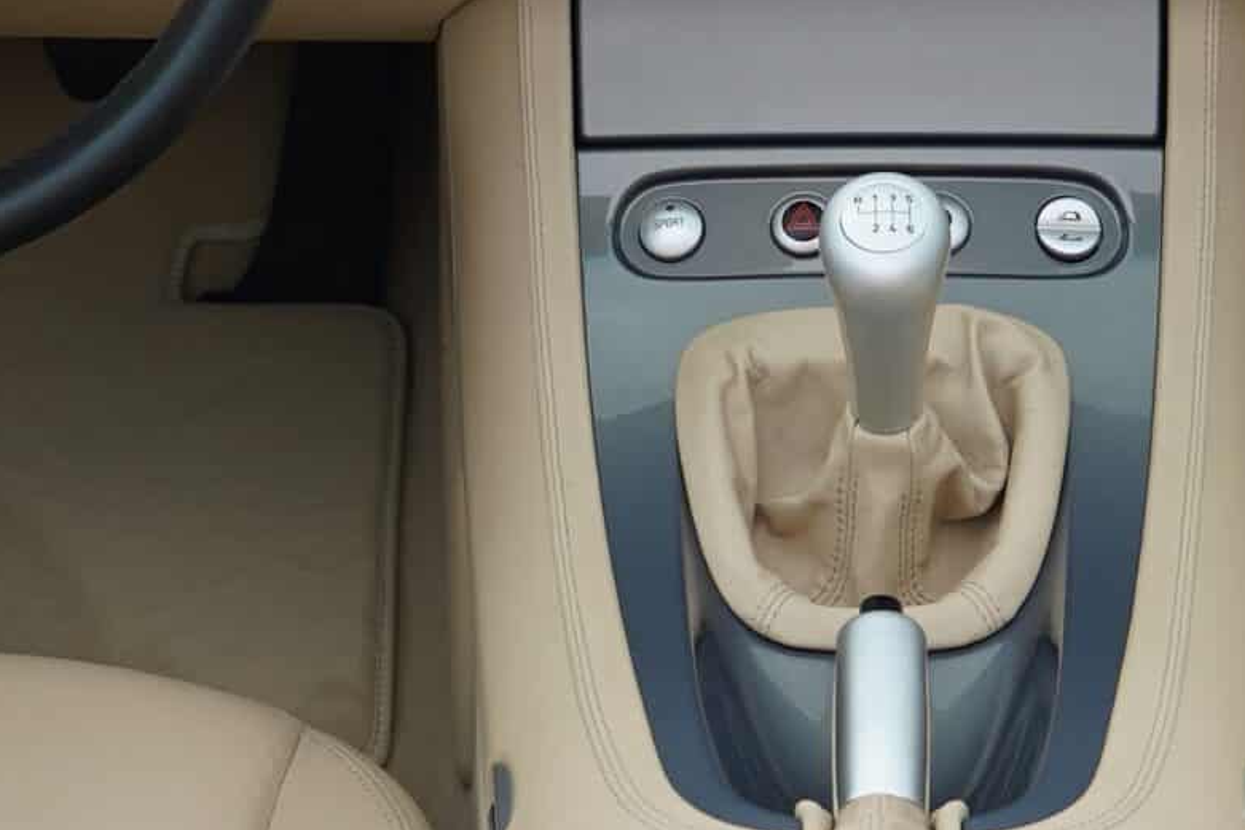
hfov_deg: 17.3
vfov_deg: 11.6
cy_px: 130
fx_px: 4081
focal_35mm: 118
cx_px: 834
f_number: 4
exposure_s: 1/160
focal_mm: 24
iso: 100
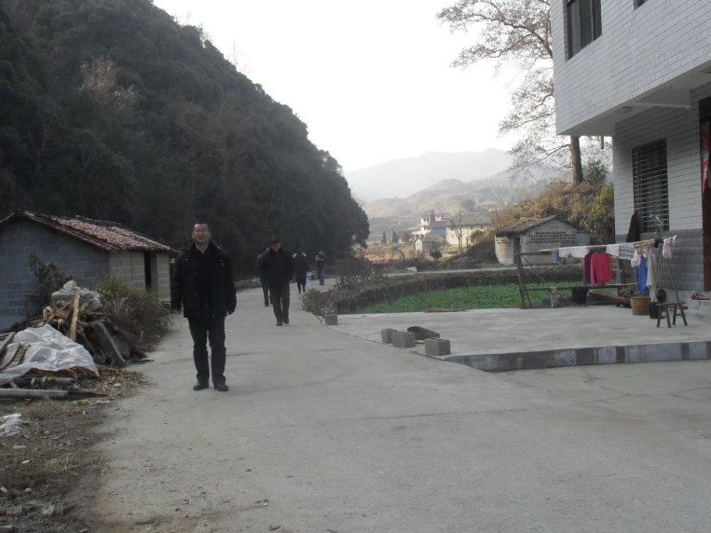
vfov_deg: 30.8
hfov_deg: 40.4
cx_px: 357
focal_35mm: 47
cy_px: 299
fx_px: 965
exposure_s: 1/350
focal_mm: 6.3
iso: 100
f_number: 3.2
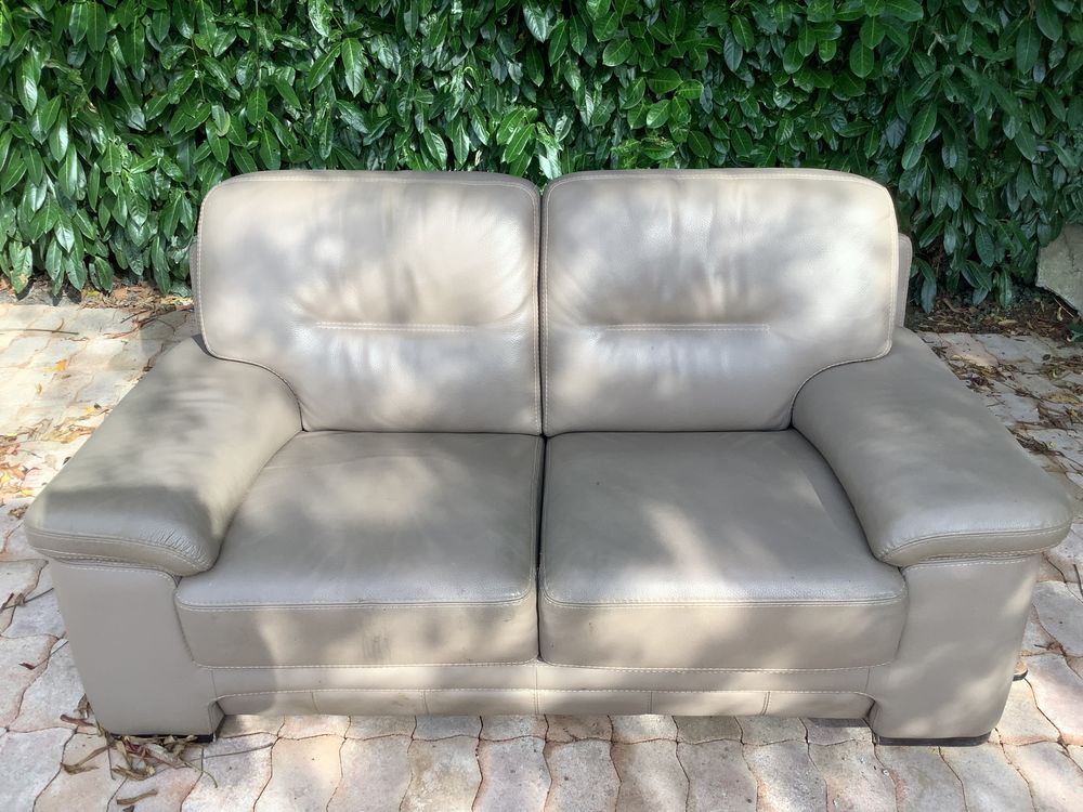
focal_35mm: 31
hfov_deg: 58.4
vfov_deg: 45.4
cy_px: 406
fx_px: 970
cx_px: 542
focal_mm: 3.3
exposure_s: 1/342
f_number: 2.4
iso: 25
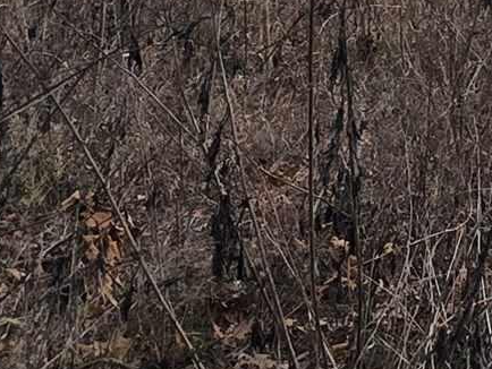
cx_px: 492
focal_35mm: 92
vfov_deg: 15.1
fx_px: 1308
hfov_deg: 20.6
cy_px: -158
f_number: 2.2
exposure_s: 1/904
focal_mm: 2.2
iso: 50
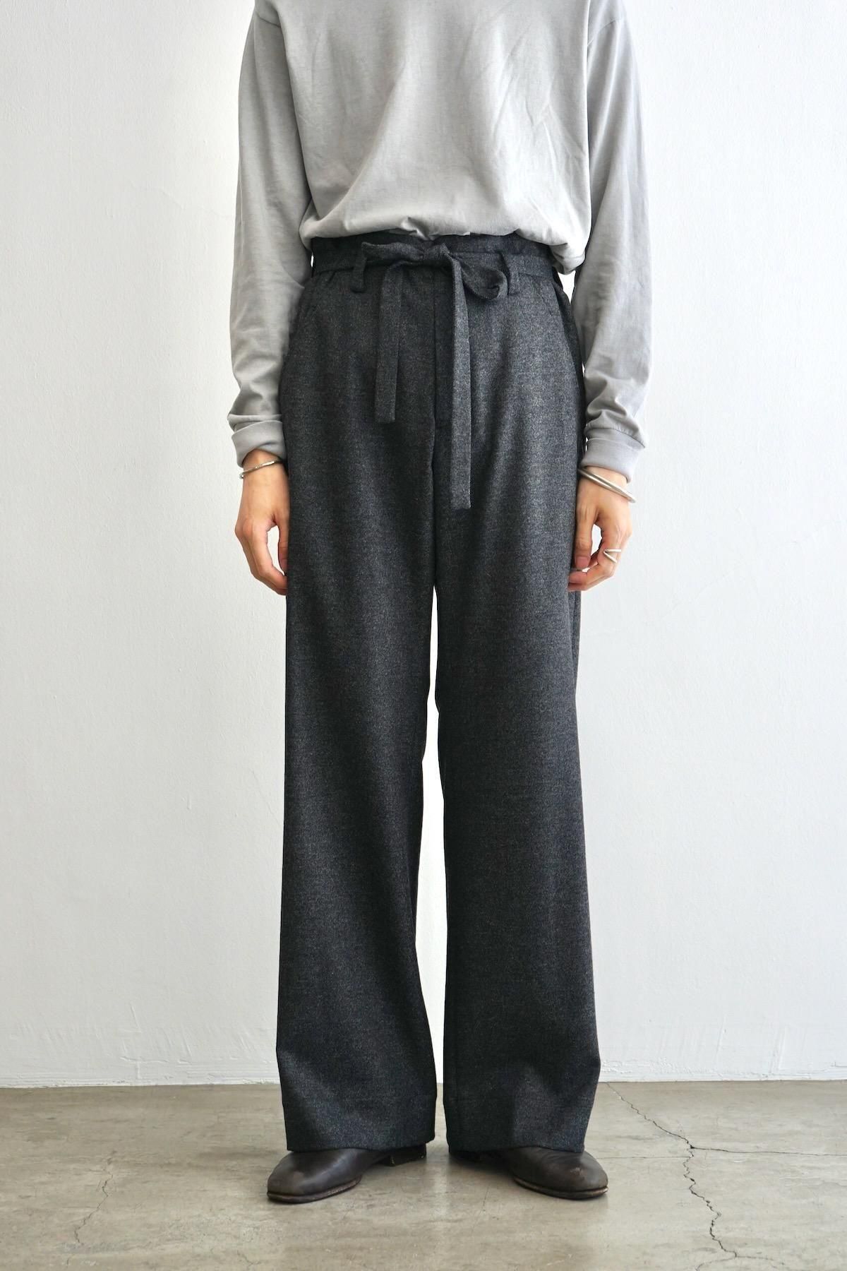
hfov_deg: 26.0
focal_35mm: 52
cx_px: 424
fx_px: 1835
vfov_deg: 38.2
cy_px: 636
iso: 500
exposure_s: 1/160
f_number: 5
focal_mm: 52
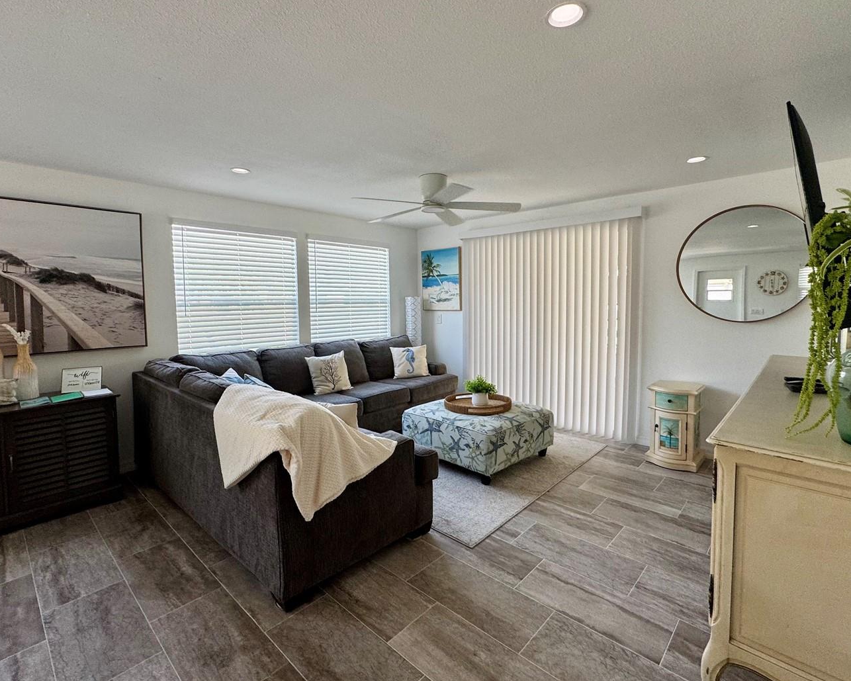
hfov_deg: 89.6
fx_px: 428
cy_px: 322
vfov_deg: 76.9
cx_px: 420
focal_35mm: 17
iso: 100
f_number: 2.2
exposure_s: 1/120
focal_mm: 2.22
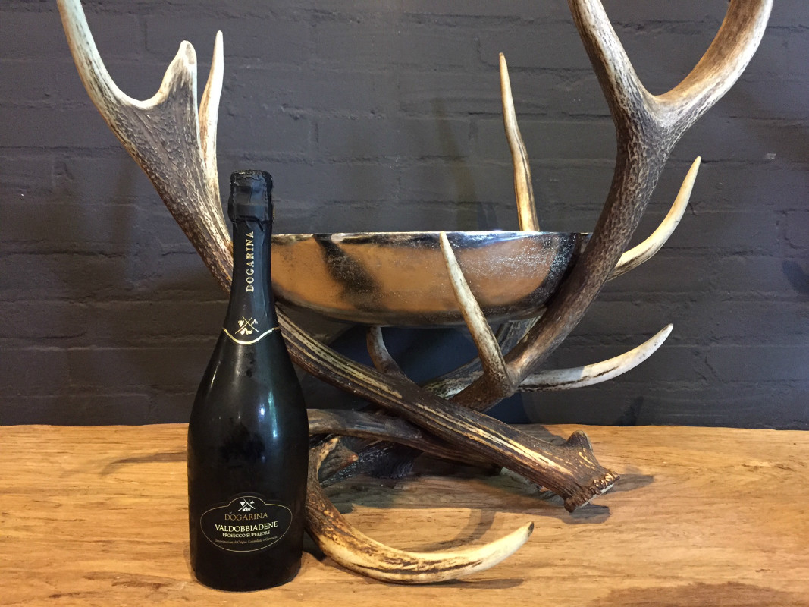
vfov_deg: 48.2
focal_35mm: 29
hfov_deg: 61.7
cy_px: 304
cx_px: 404
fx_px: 678
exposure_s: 1/17
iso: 320
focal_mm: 4.15
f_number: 2.2
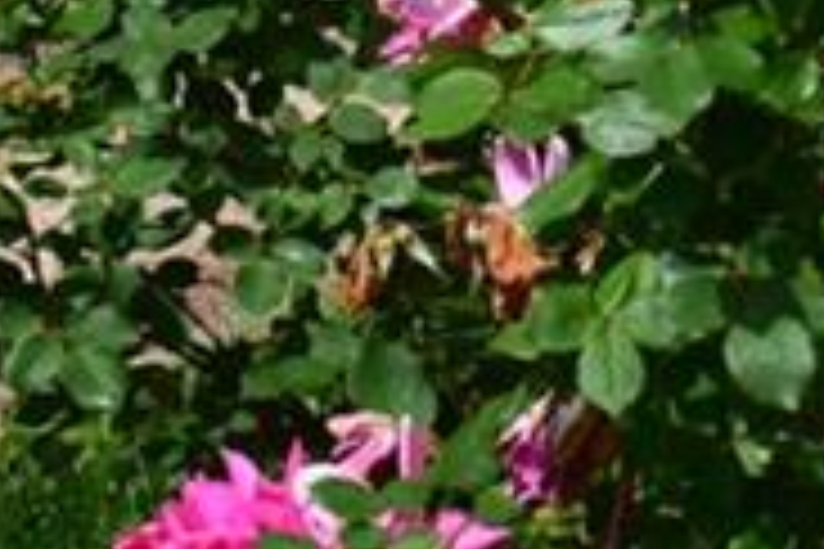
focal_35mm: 176
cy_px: -576
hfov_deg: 11.5
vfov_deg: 7.5
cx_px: 892
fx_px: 4023
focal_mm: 21
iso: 280
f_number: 11
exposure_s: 1/500
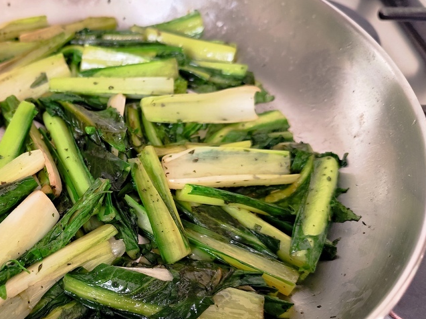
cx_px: 92
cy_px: 187
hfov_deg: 47.7
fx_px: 455
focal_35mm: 37
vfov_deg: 38.5
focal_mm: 6.14
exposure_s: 1/33.3
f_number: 1.65
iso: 400
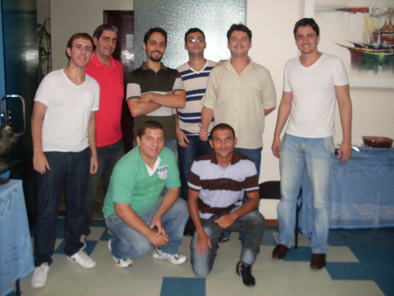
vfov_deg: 37.7
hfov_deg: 49.0
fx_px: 433
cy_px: 148
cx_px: 197
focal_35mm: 38
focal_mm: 6.3
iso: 160
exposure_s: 1/45
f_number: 2.8
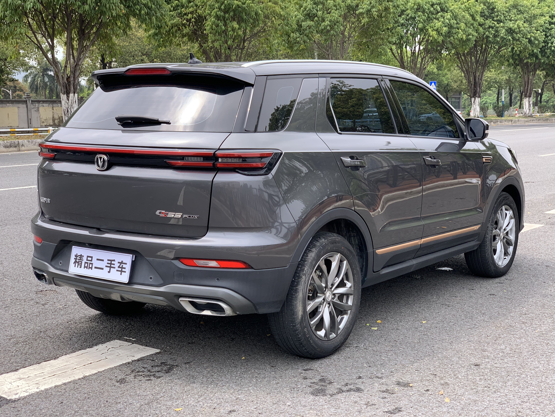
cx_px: 278
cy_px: 208
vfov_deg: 28.0
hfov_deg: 36.8
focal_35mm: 52
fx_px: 834
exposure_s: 1/375
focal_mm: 6
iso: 16
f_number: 2.4
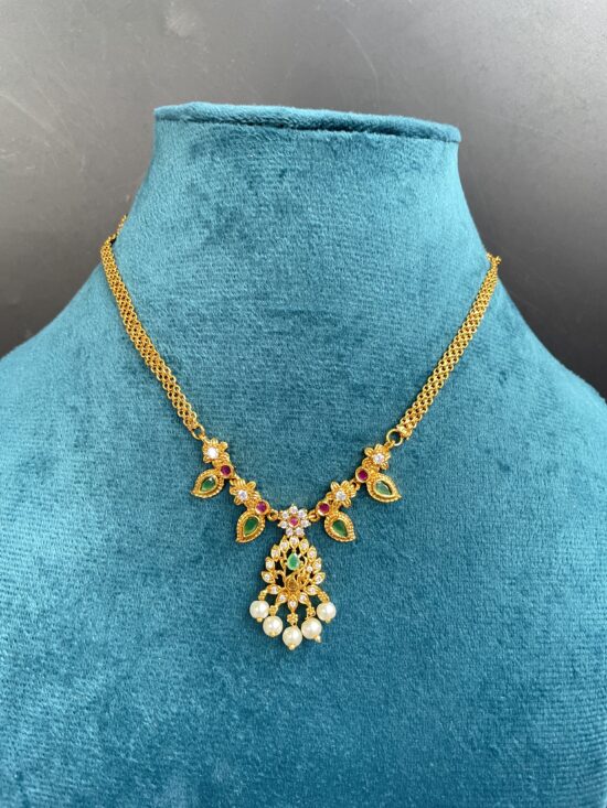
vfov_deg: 67.3
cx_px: 304
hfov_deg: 53.1
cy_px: 404
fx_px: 608
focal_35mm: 26
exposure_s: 1/60
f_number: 1.6
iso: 125
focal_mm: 4.2
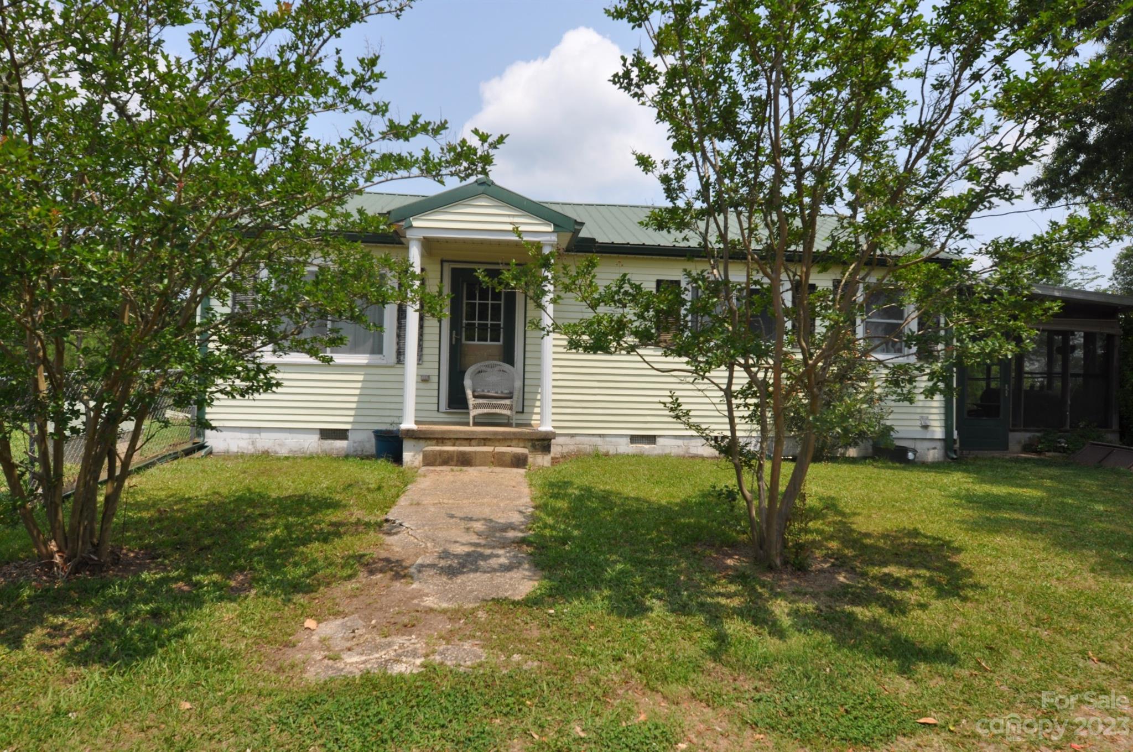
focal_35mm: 21
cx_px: 566
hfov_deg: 81.3
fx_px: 660
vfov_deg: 59.4
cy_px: 376
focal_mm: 14
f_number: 9
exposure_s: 1/320
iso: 200
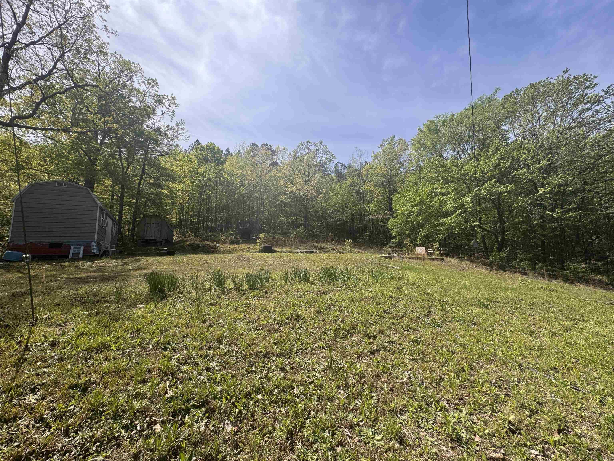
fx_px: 248
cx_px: 307
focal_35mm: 14
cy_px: 230
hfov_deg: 102.1
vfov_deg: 85.7
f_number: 2.2
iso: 50
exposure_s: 1/1346
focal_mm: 2.22
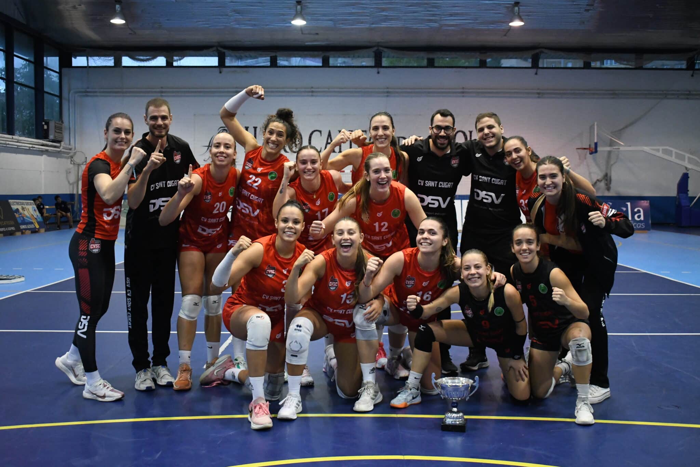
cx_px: 350
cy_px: 234
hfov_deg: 46.4
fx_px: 817
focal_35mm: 42
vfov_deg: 31.9
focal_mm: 28
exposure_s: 1/500
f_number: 4.2
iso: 6400
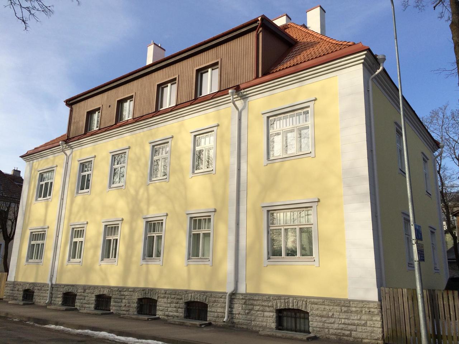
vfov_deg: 48.2
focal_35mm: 29
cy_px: 172
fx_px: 385
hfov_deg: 61.7
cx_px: 230
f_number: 2.2
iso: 32
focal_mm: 4.15
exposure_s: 1/1642
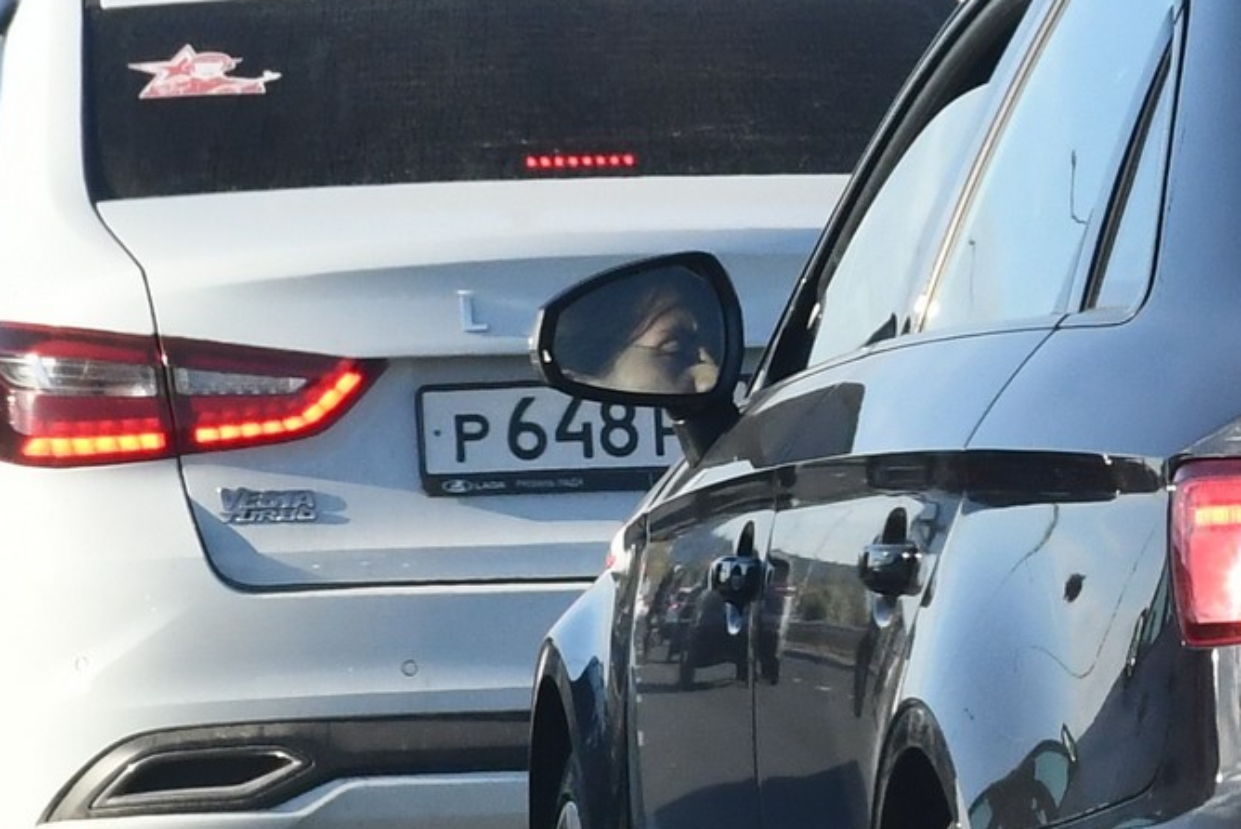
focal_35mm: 380
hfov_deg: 5.4
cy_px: 533
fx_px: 13104
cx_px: 1704
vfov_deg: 3.6
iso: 1000
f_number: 13
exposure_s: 1/640
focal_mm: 85
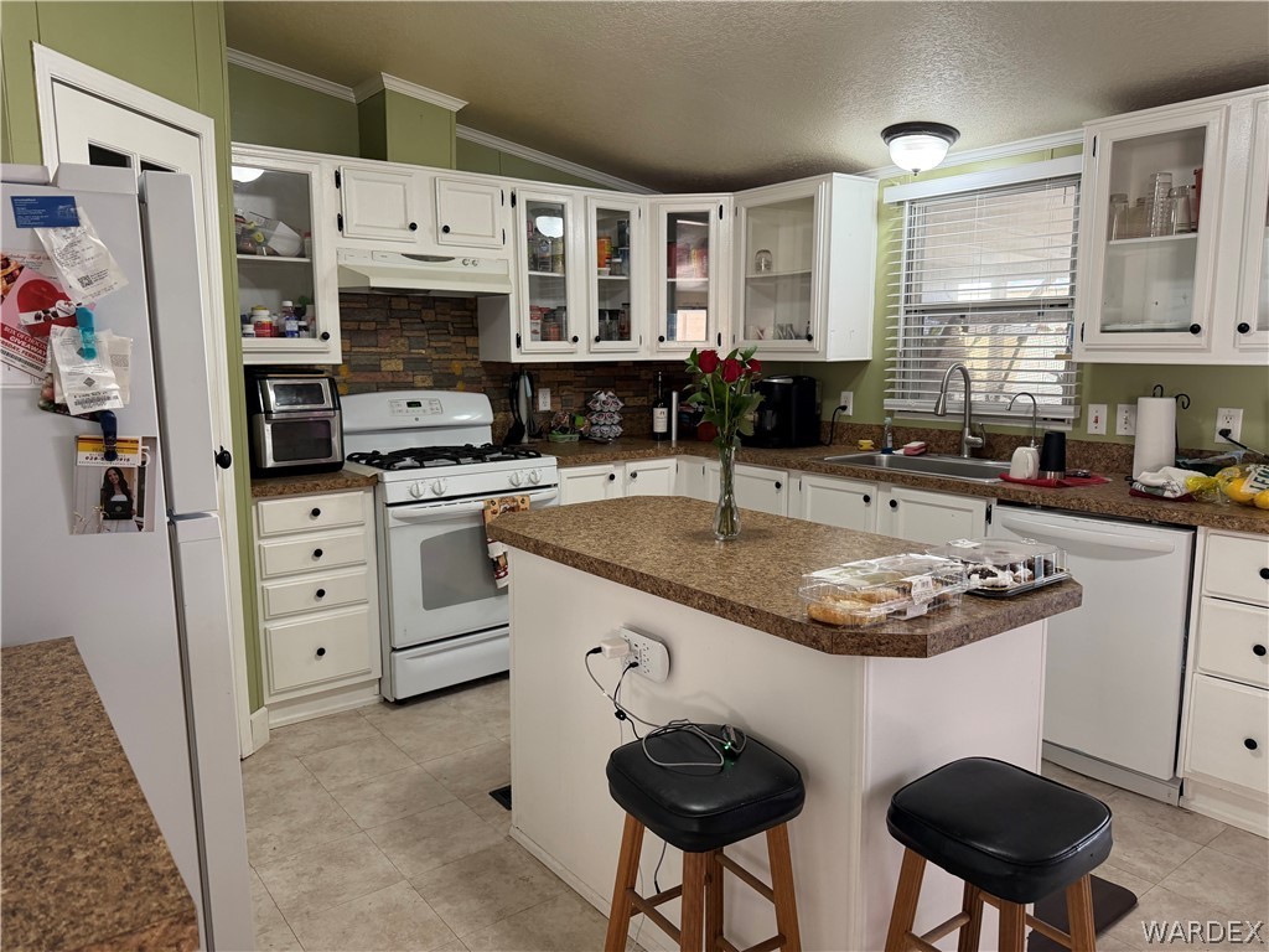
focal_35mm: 24
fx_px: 880
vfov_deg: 56.8
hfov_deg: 71.6
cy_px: 476
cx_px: 634
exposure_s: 1/60
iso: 200
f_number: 1.78
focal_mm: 6.76
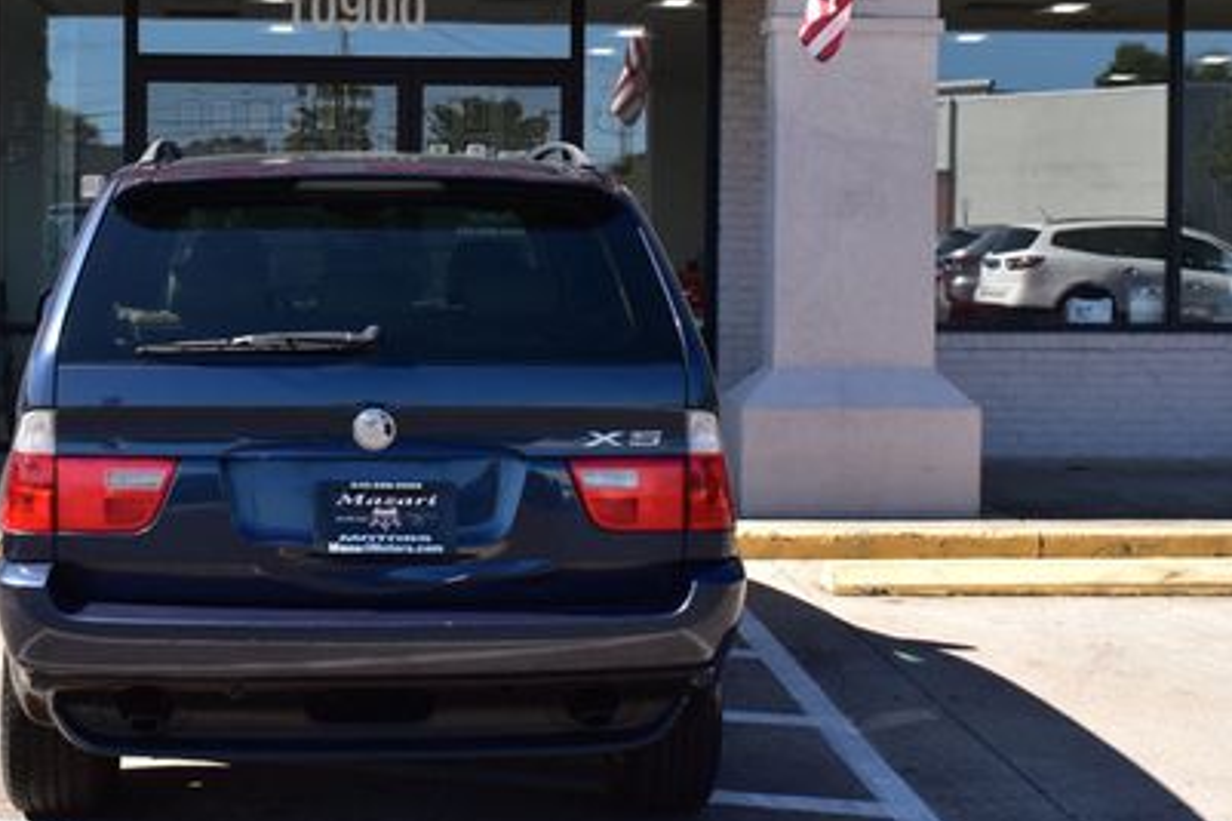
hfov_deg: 33.3
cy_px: 268
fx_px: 2045
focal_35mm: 60
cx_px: 427
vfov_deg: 22.6
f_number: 10
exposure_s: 1/320
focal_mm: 25
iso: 400
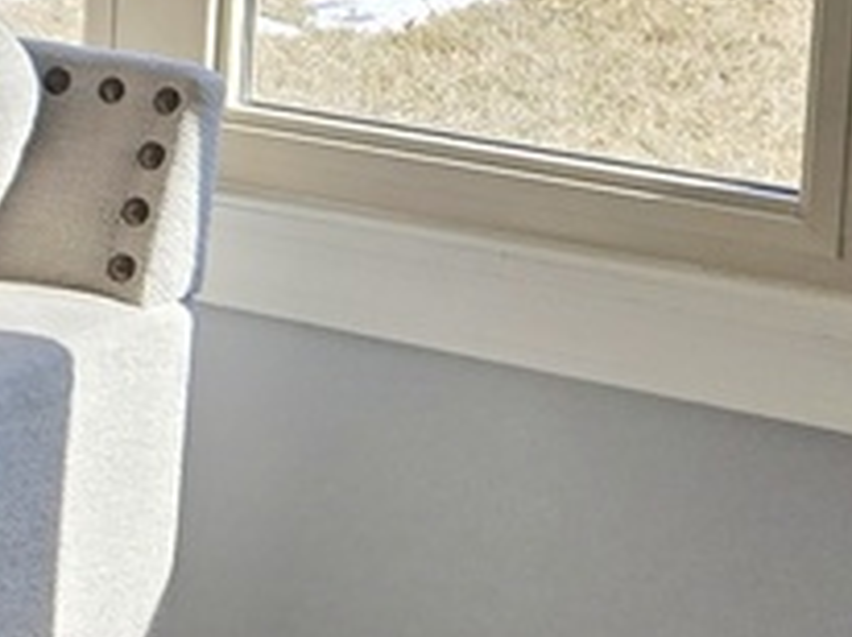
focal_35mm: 161
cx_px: -1394
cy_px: -165
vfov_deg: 9.1
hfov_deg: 10.2
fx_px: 3958
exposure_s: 1/1422
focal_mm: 5.4
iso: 80
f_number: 1.8
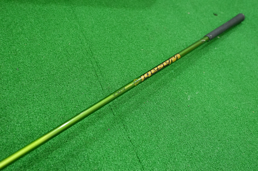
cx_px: 129
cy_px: 86
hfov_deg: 53.2
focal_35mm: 36
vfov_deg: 36.8
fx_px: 258
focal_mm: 24.9
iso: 3200
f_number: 4.4
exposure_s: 1/25
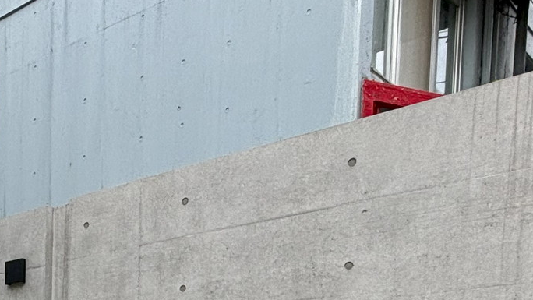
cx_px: -71
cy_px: 484
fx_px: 735
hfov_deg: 33.9
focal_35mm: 52
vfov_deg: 19.3
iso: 25
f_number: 2.4
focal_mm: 1.54
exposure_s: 1/201
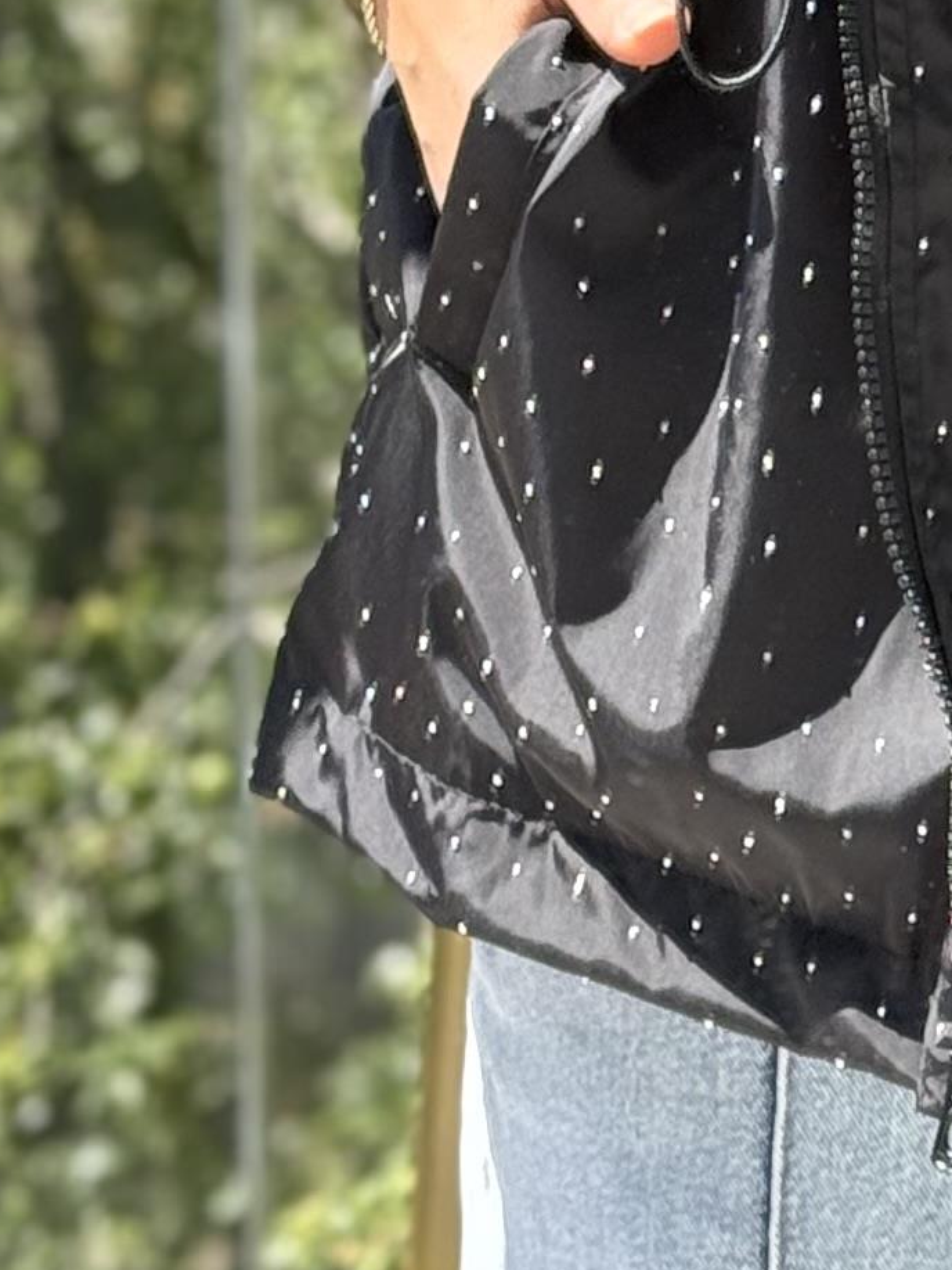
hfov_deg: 6.9
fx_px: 7735
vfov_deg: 9.1
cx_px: 1583
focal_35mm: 211
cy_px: -805
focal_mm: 6.76
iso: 80
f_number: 1.78
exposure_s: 1/460
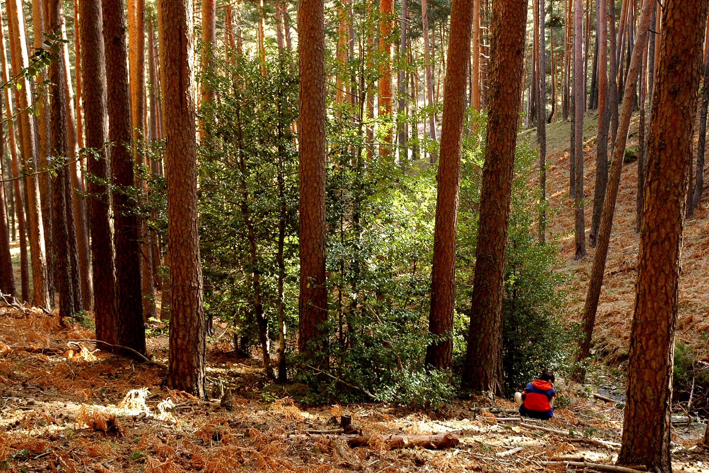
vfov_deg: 26.5
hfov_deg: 38.9
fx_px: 1004
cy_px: 236
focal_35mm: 51
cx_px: 354
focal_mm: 34
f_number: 4.2
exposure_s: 1/30
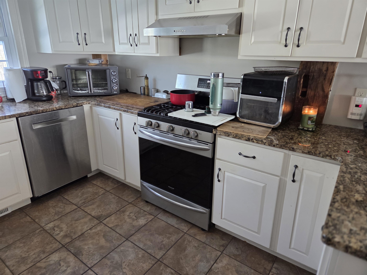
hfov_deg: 73.9
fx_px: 244
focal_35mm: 23
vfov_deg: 58.9
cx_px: 184
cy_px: 138
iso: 320
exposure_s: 1/120
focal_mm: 5.4
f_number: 1.8
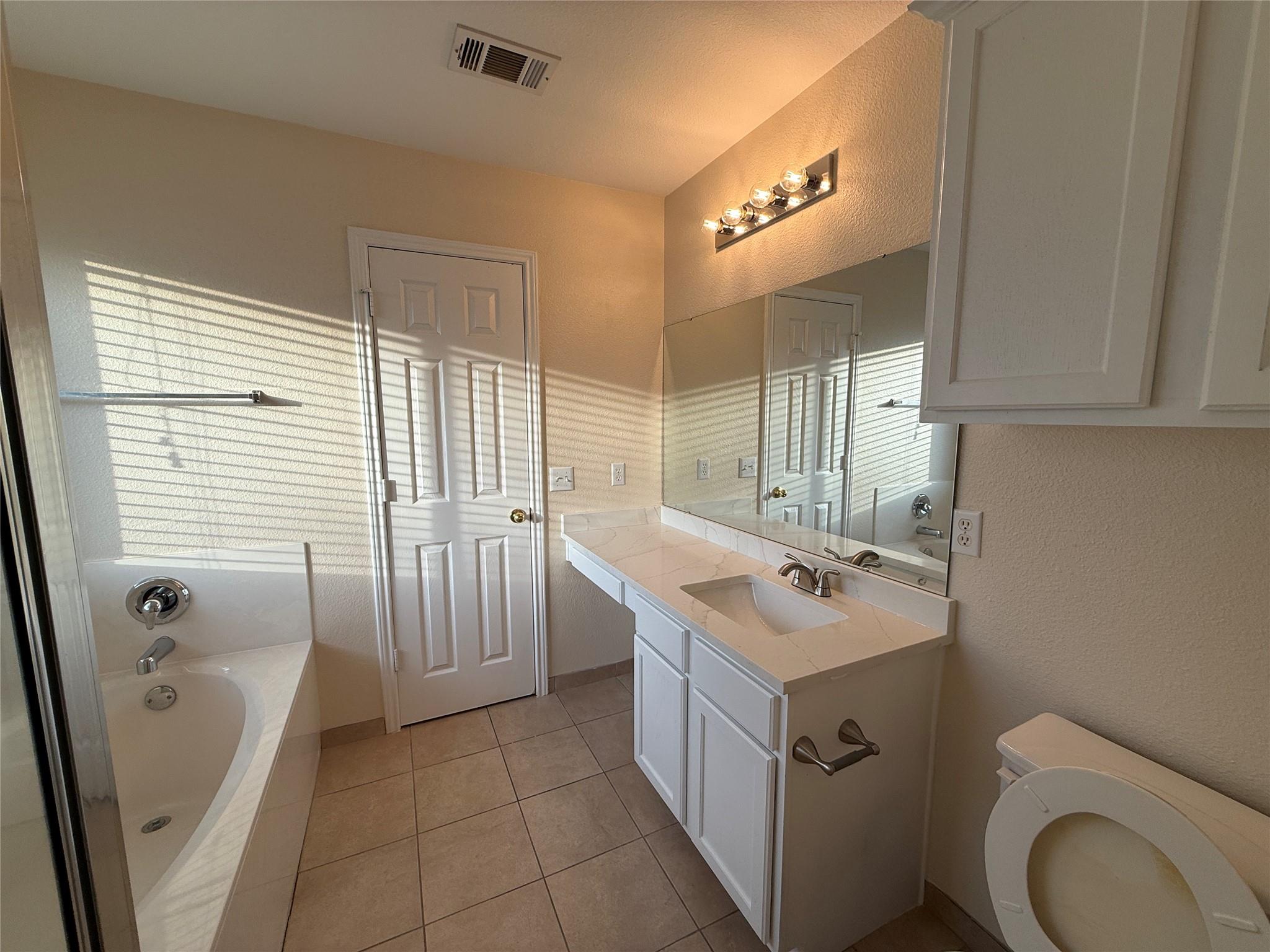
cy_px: 476
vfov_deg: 85.7
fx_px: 514
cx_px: 635
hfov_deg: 102.1
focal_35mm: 14
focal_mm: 2.22
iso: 50
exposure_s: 1/181
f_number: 2.2
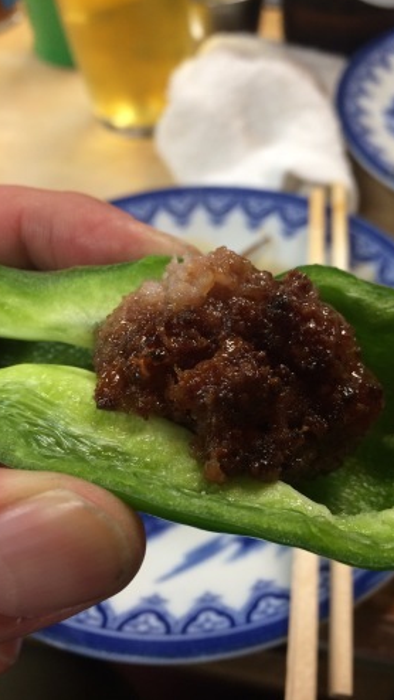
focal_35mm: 32
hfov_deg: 36.4
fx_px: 594
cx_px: 259
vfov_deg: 61.0
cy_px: 347
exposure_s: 1/30
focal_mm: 4.15
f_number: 2.2
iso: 100
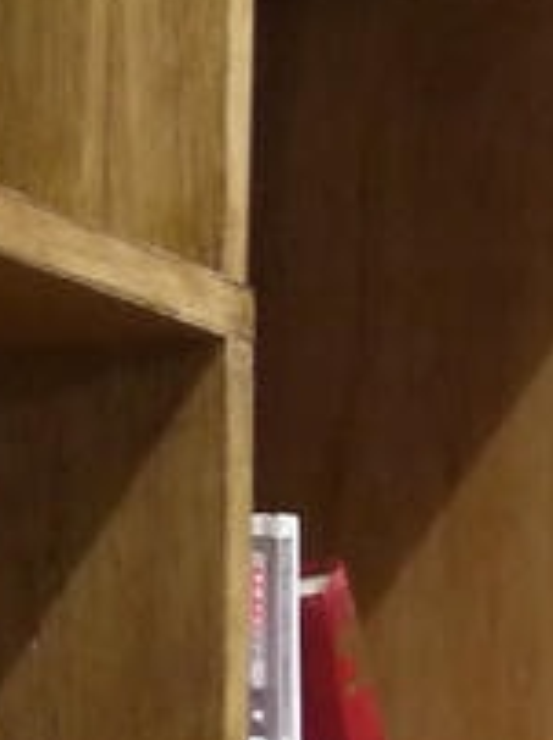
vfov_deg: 6.3
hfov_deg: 4.4
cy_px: 385
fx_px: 6767
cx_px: 2084
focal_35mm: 317
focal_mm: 20
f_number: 1.7
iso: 800
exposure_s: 1/60
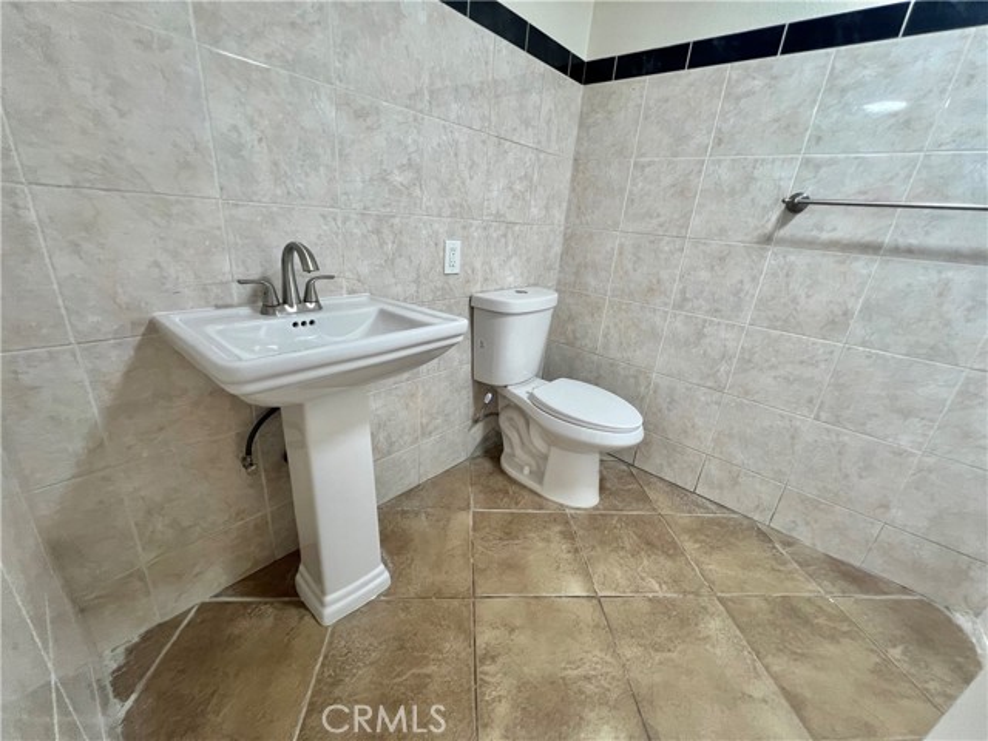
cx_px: 494
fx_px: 371
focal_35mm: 13
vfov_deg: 89.9
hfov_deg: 106.2
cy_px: 370
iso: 160
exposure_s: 1/120
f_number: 1.8
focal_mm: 1.57
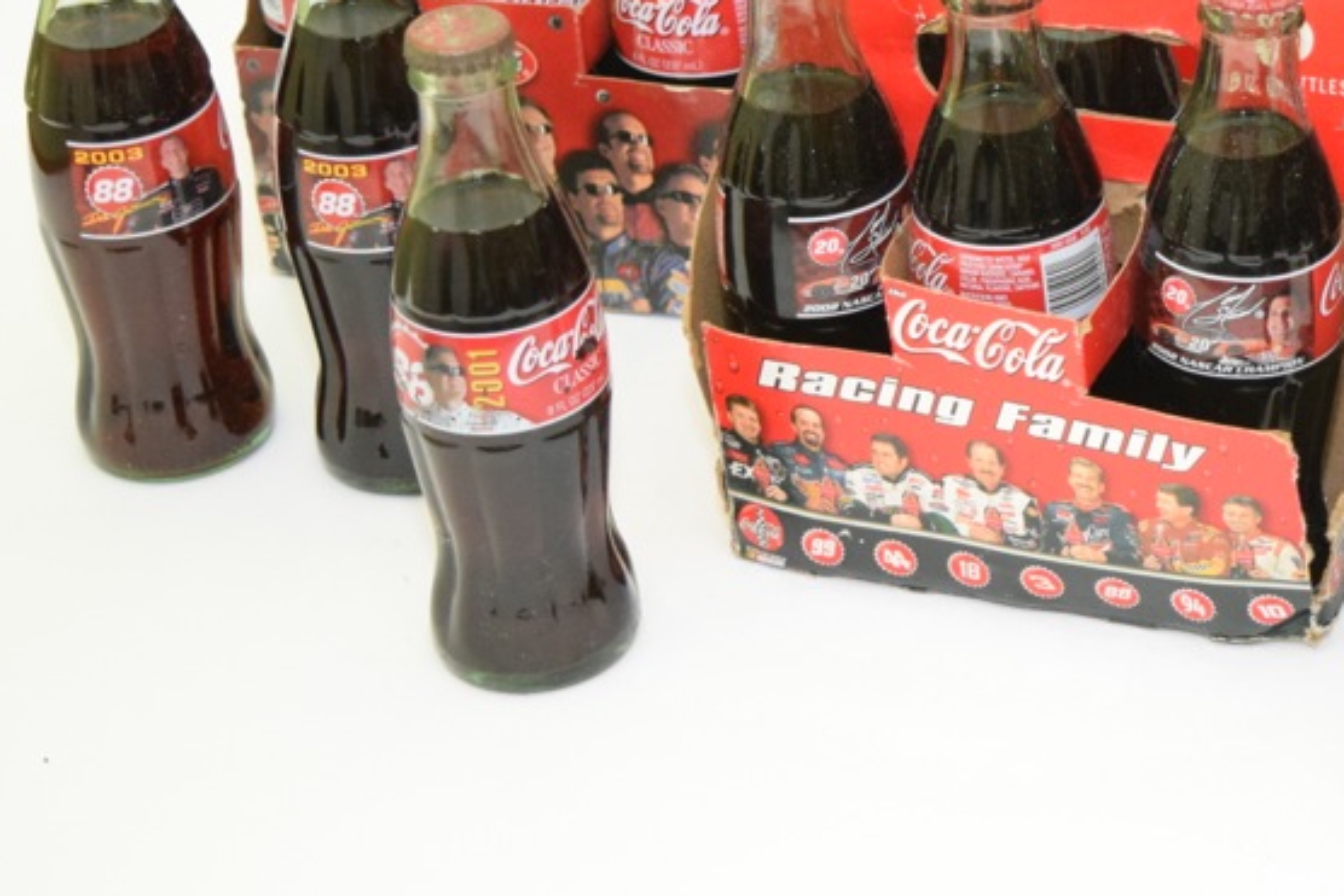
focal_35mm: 108
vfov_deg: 12.6
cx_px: 1199
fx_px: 4033
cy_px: 163
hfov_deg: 18.6
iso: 3200
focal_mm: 40
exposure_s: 1/60
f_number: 5
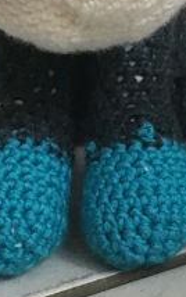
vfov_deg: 17.7
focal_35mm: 115
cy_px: 1
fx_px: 931
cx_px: 135
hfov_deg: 11.4
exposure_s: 1/20
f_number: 2.2
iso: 200
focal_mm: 4.15
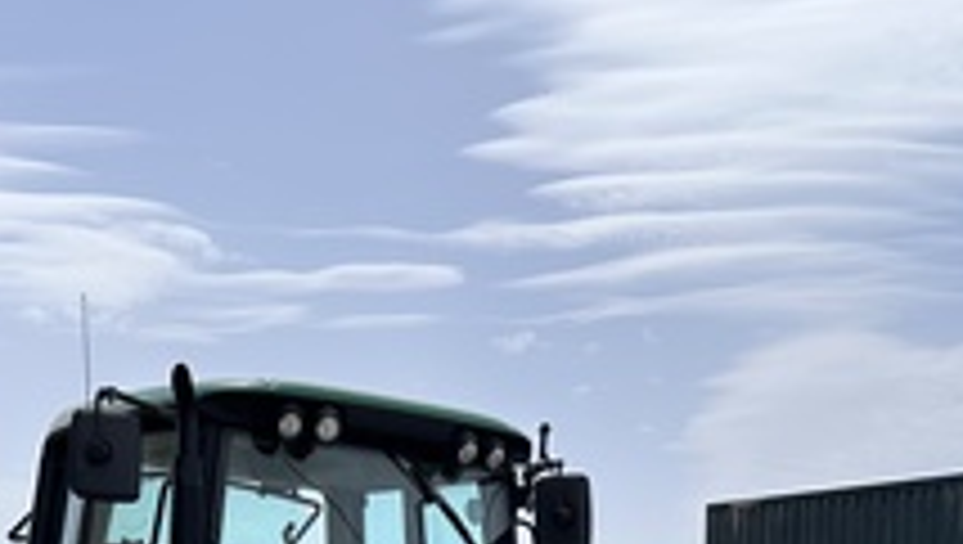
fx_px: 1713
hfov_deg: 31.4
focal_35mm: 67
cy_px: 800
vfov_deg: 16.5
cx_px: 511
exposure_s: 1/6623
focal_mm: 6.86
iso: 80
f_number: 1.78
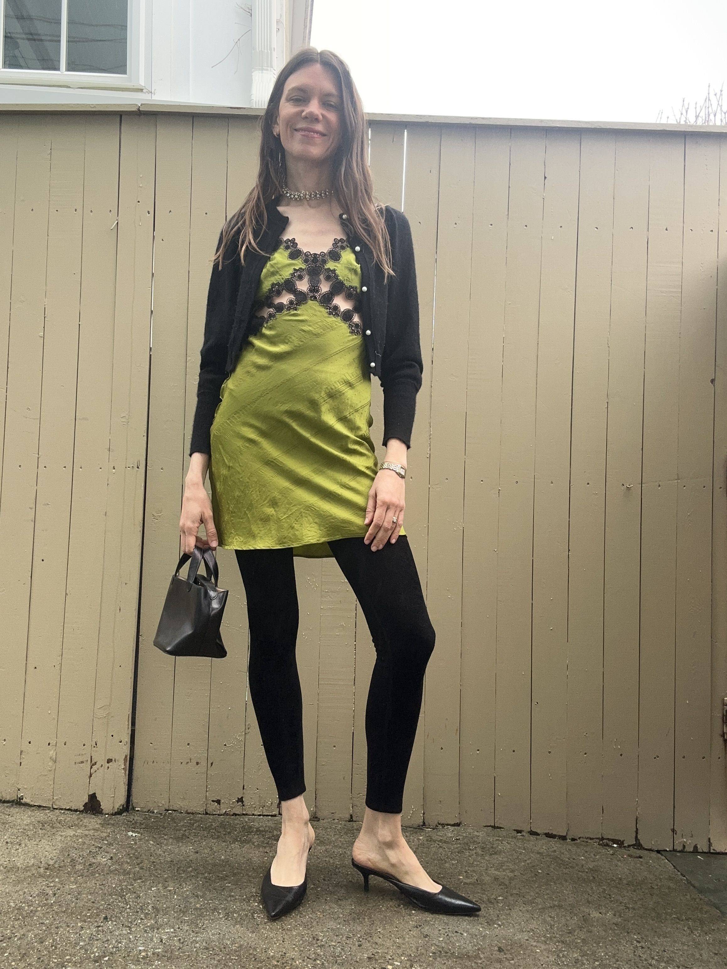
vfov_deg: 60.0
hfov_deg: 46.8
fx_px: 840
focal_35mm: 30
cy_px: 484
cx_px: 364
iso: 20
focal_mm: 2.69
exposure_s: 1/121
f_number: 1.9
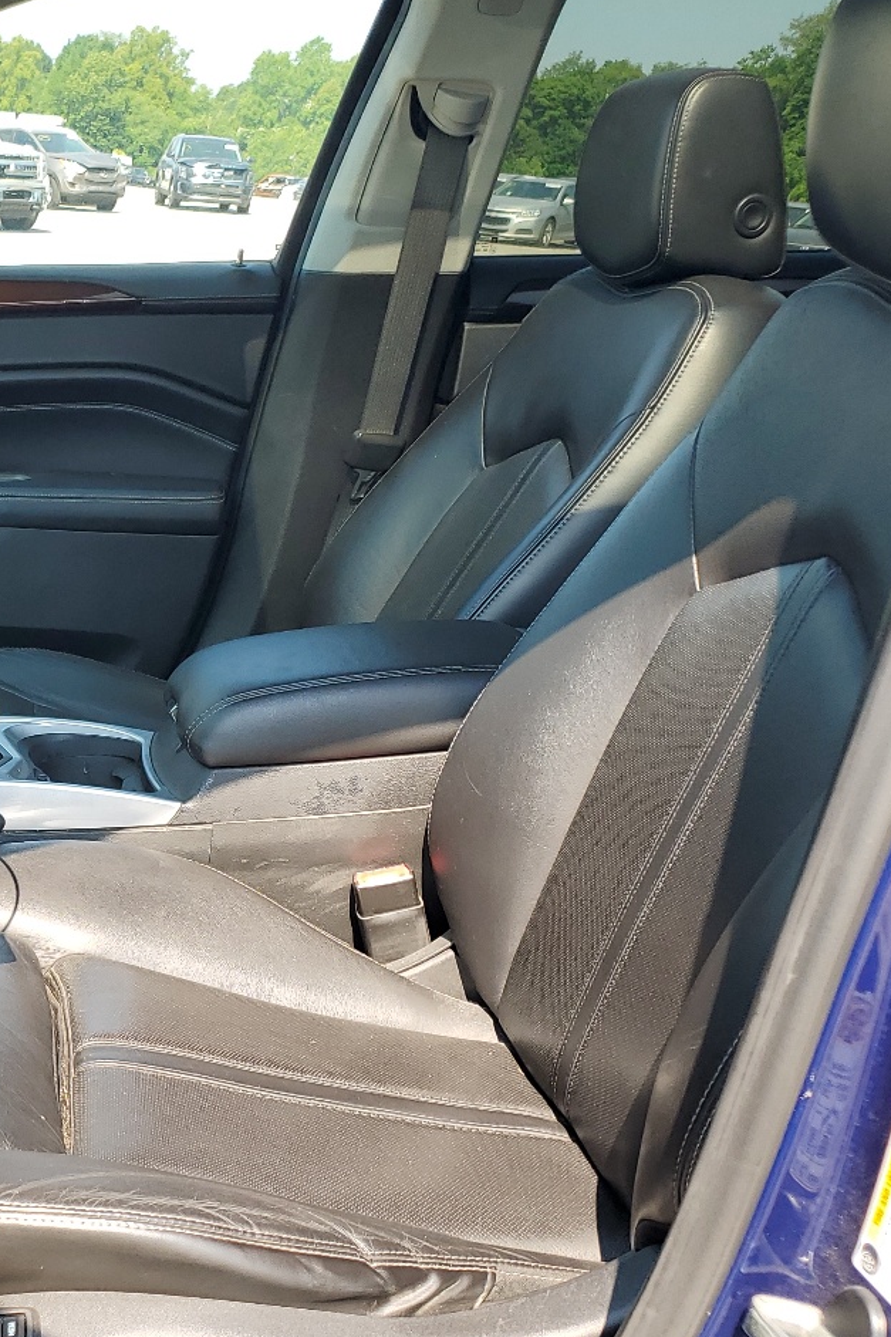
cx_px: -101
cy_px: 791
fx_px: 1708
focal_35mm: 46
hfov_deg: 26.8
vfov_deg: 42.6
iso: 50
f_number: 1.5
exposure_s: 1/500
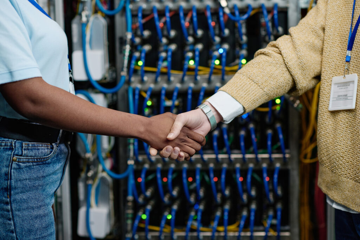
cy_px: 120
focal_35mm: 85
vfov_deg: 16.1
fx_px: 850
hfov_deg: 23.9
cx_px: 180
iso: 800
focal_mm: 85
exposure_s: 1/200
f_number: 2.5
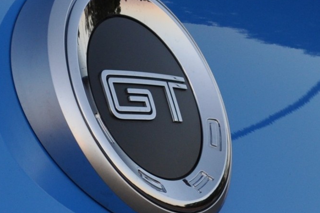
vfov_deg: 6.1
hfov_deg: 9.2
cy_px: 77
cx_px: 97
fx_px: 1989
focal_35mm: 224
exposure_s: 1/125
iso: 320
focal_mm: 40
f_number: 5.6
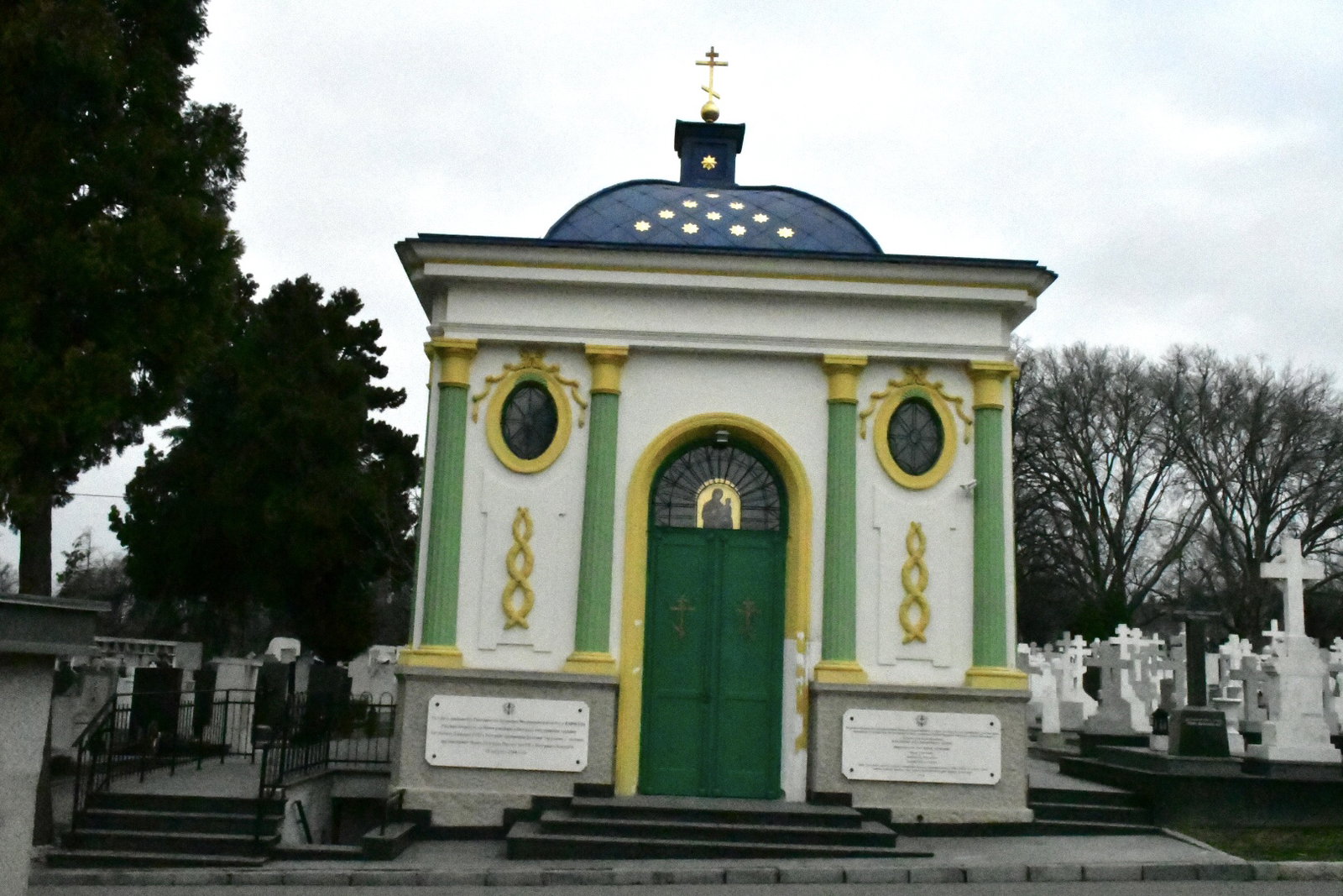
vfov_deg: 38.9
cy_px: 448
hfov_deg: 55.8
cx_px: 672
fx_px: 1268
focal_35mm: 34
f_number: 25
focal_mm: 23
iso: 51200
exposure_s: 1/2500
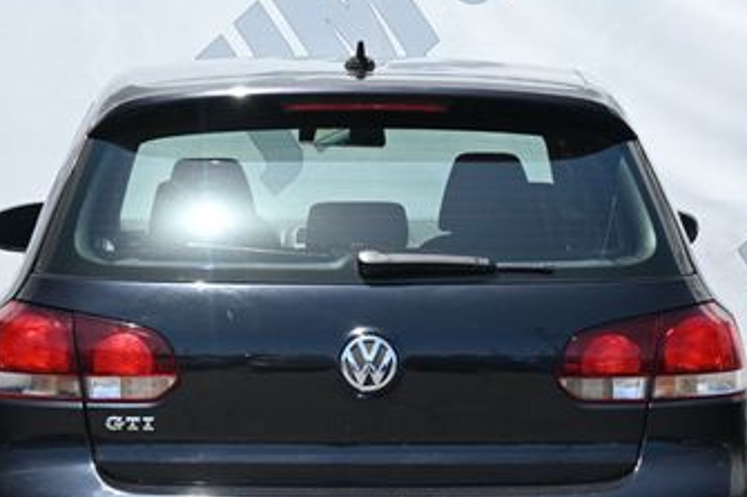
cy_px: 374
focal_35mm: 126
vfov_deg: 10.8
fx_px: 2613
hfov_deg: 16.3
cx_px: 352
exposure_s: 1/250
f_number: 6
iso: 180
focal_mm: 44
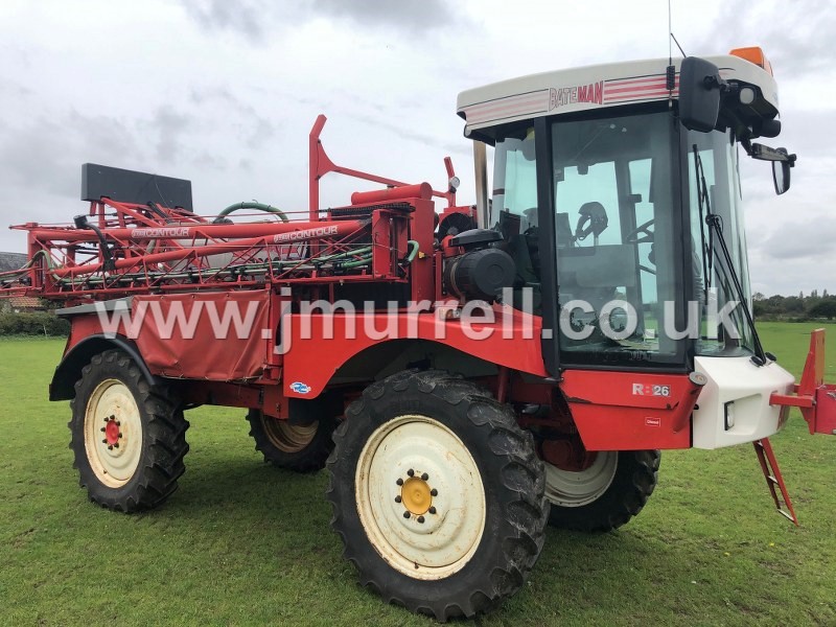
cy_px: 314
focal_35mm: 28
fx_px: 676
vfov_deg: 49.7
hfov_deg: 63.4
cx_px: 418
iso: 20
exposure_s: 1/387
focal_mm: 3.99
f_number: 1.8
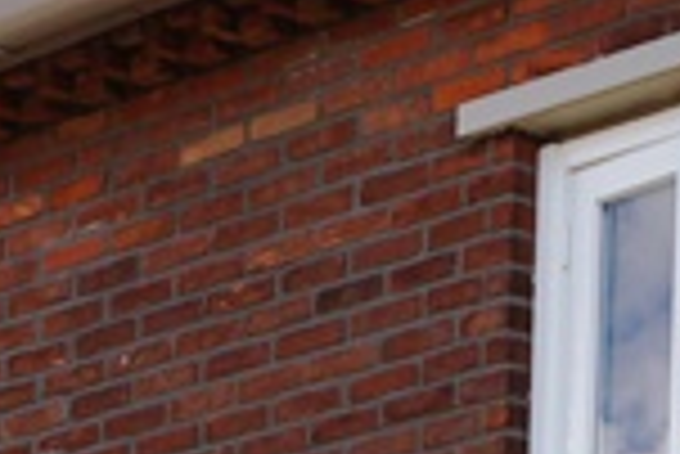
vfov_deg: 4.7
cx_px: -225
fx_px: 5369
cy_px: 1313
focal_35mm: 284
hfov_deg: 7.2
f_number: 9
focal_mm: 28
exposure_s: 1/125
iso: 100
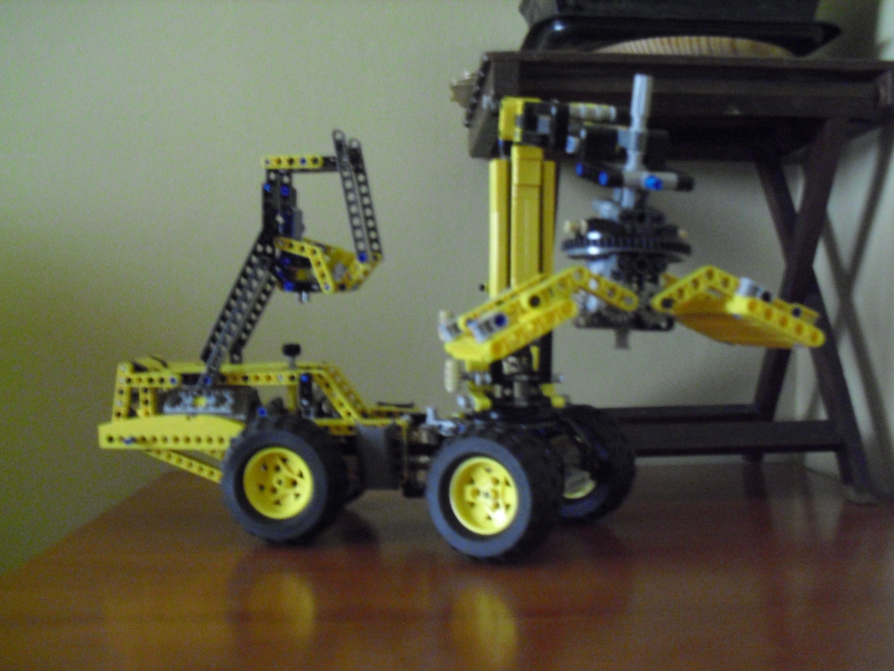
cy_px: 345
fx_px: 956
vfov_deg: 38.7
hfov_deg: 50.1
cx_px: 441
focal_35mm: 37
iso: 800
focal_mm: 6.3
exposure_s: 1/10
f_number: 3.1
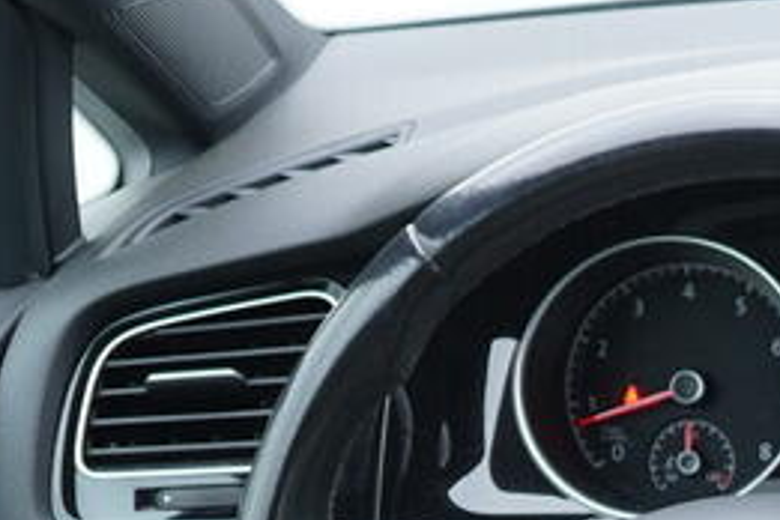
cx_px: 1402
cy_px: 862
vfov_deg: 9.4
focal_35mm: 141
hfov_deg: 13.1
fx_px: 3055
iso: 250
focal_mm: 24
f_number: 2.8
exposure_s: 1/40
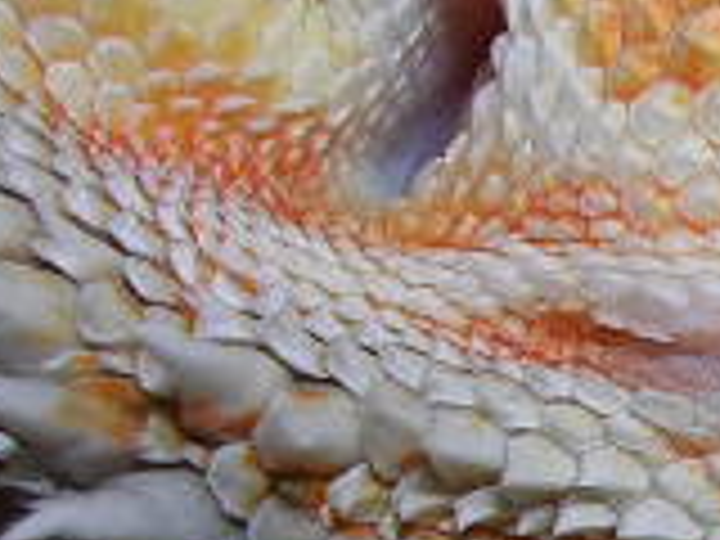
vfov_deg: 9.7
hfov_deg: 12.2
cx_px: 1192
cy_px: 500
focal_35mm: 152
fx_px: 3162
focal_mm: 5.8
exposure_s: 1/60.1
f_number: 5.6
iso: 50
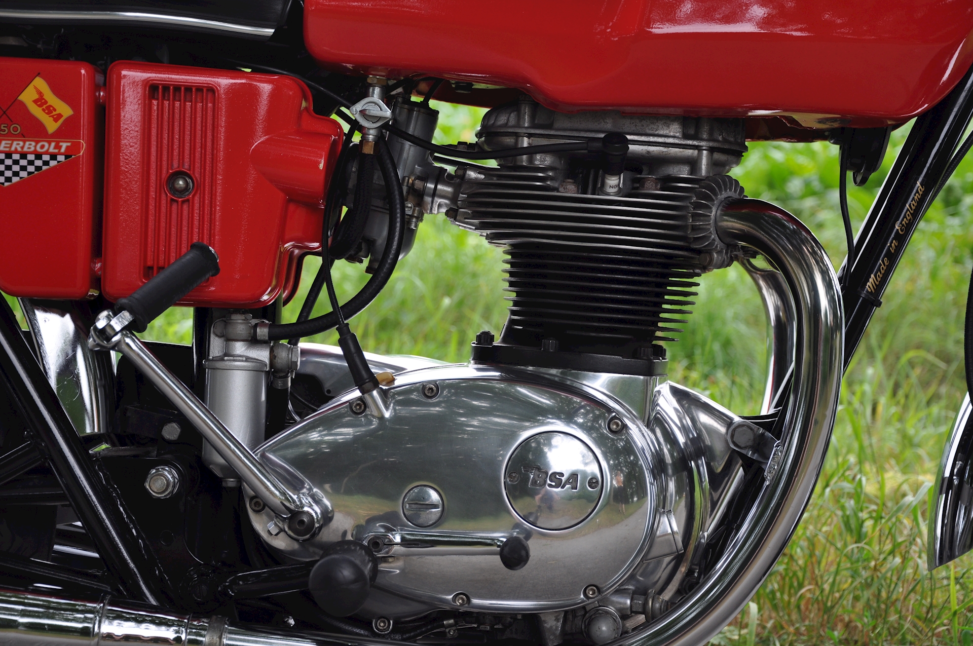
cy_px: 323
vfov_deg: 17.4
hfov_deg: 26.0
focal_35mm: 78
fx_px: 2105
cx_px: 486
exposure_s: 1/125
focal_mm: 52
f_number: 5.6
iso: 200
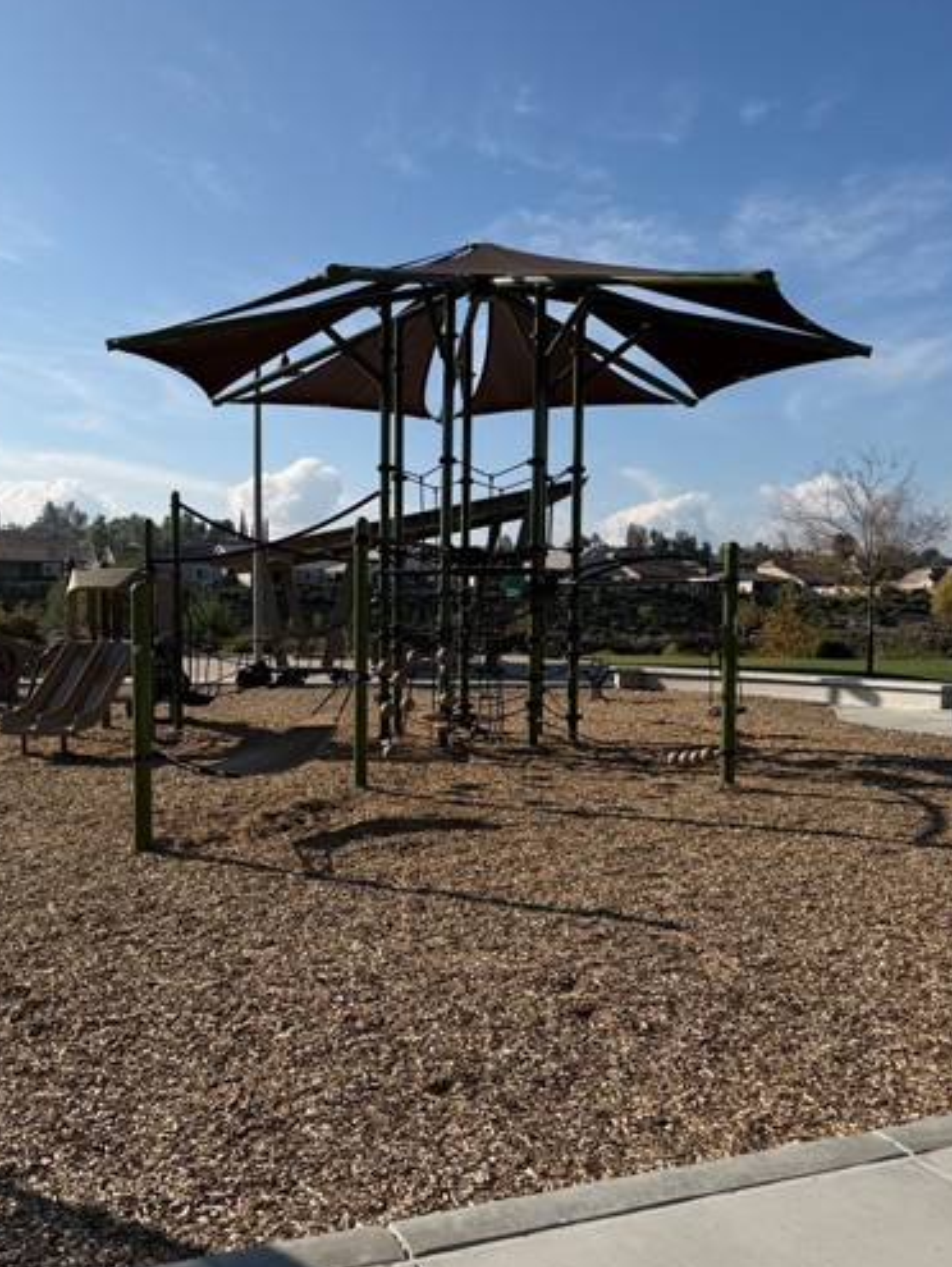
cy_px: 665
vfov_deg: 58.3
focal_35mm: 31
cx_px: 371
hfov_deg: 45.2
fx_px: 1135
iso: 80
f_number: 1.78
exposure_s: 1/7353
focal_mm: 6.76
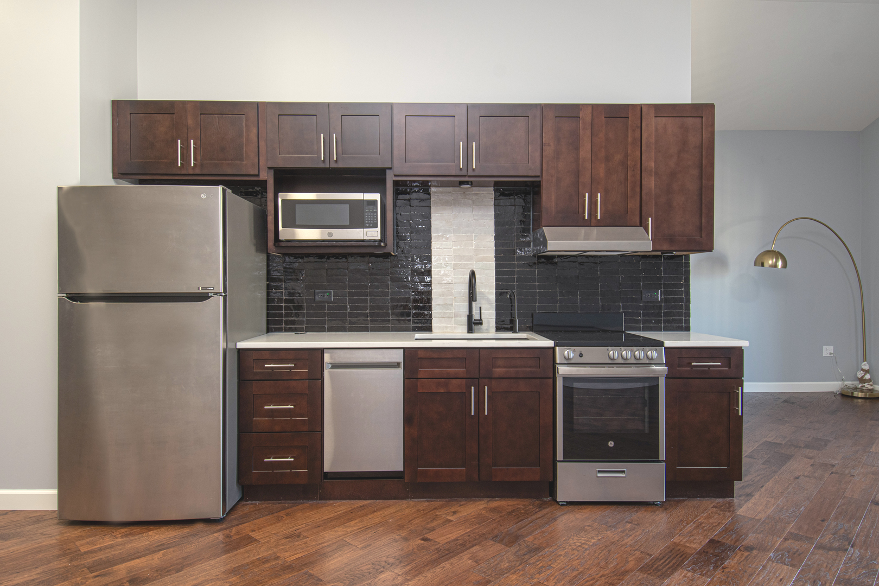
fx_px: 513
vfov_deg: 59.5
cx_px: 440
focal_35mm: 21
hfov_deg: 81.2
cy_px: 293
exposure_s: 1/6
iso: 250
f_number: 8
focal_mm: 14
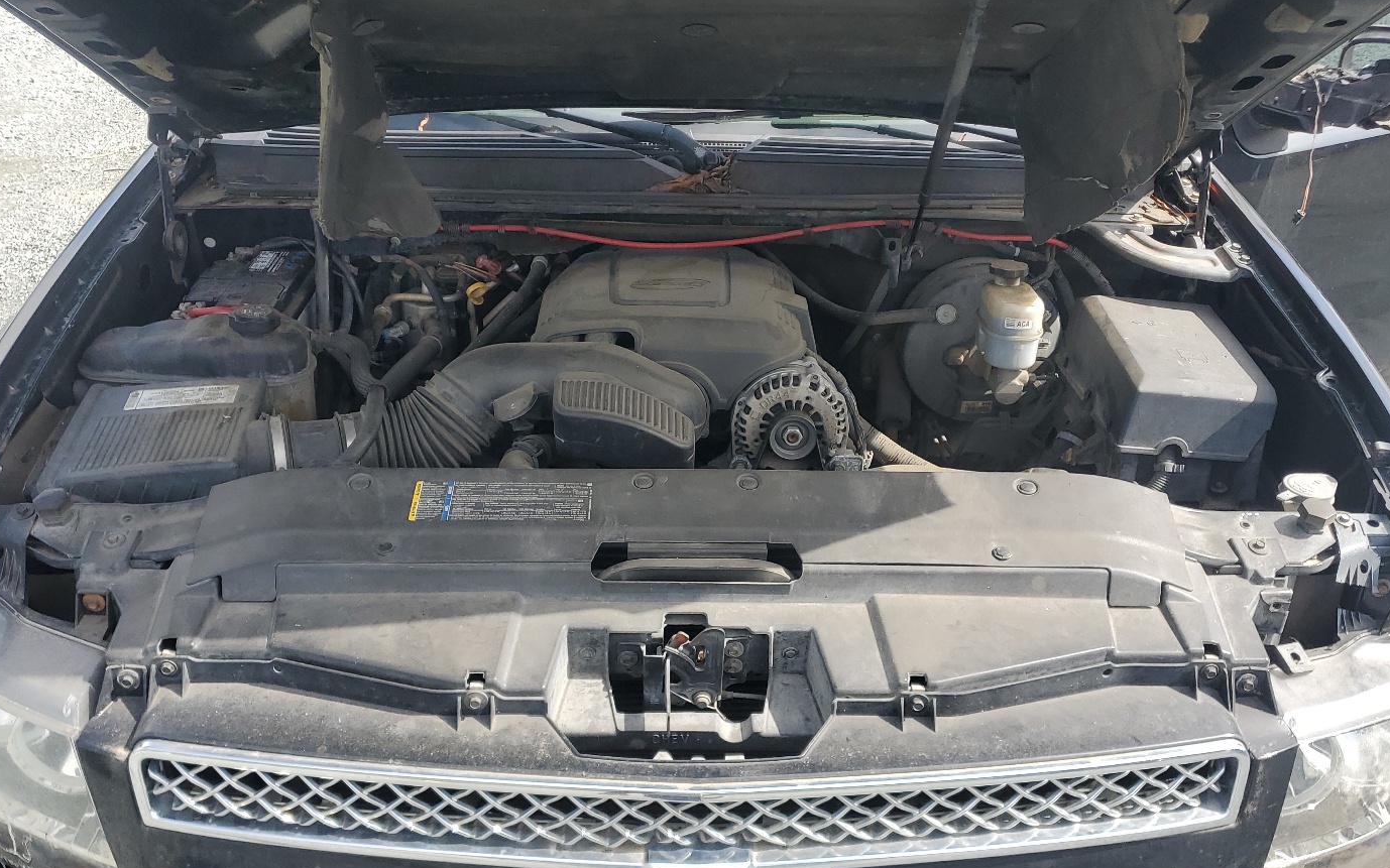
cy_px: 471
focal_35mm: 32
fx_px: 1212
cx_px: 717
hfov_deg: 59.6
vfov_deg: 39.4
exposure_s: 1/1111
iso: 50
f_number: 1.5
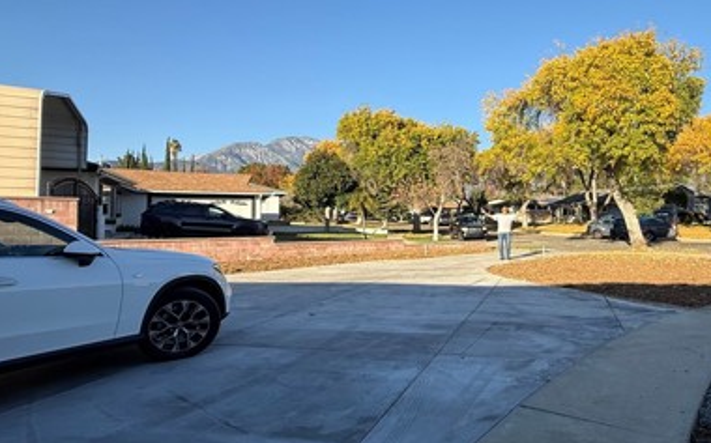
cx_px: 490
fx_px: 484
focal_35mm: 25
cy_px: 207
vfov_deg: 49.2
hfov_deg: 69.9
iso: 50
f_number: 2.2
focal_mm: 2.22
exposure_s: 1/1312
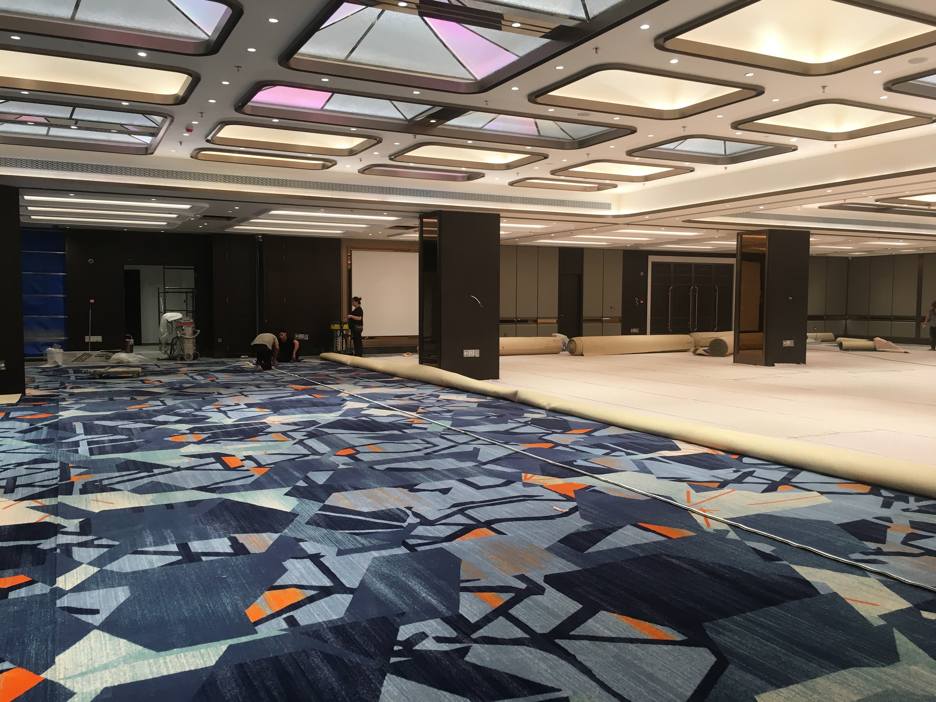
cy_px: 351
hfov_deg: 61.7
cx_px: 468
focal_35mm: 29
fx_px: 784
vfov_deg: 48.2
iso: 25
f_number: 2.2
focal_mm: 4.15
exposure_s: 1/33
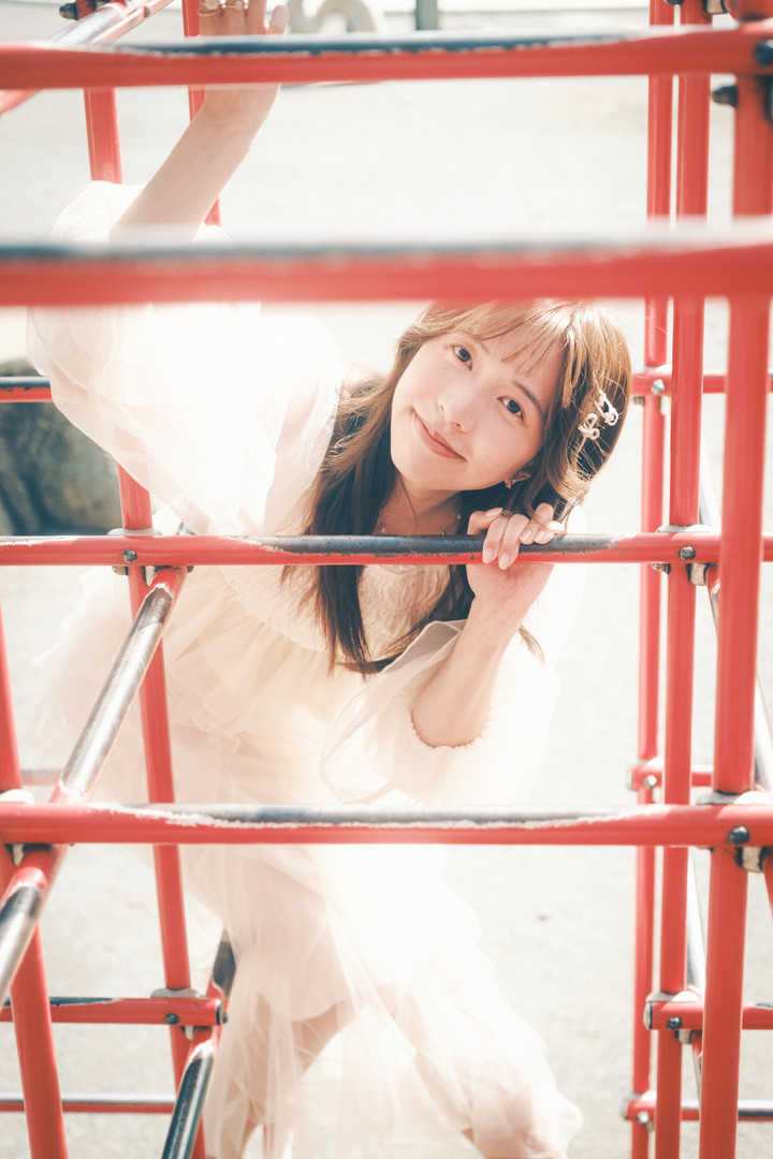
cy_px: 580
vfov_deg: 35.6
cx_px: 386
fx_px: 1804
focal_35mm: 56
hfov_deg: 24.2
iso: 800
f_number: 2.8
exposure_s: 1/2200
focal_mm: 37.6
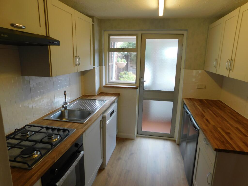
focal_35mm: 23
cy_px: 93
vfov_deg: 58.9
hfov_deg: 73.9
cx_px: 124
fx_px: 165
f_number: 3
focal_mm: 4
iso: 125
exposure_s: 1/30
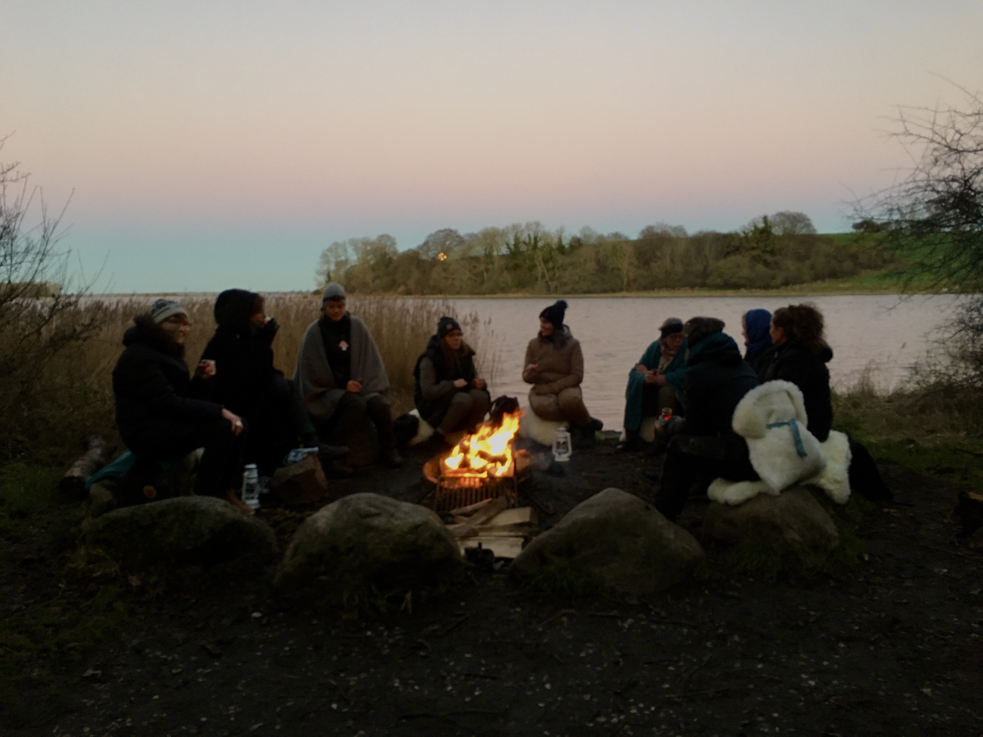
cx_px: 492
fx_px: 824
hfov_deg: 61.7
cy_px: 368
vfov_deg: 48.2
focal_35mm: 29
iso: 160
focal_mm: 4.15
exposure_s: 1/33
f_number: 2.2
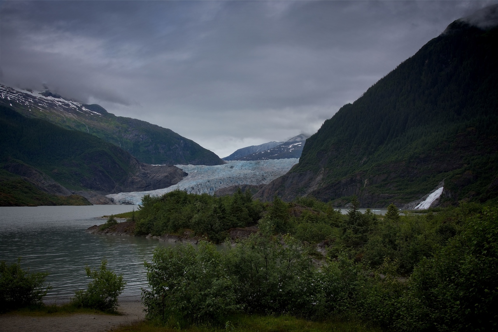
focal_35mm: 38
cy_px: 166
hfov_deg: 50.7
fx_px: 526
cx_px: 249
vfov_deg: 35.1
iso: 100
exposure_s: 1/320
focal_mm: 38
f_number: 9
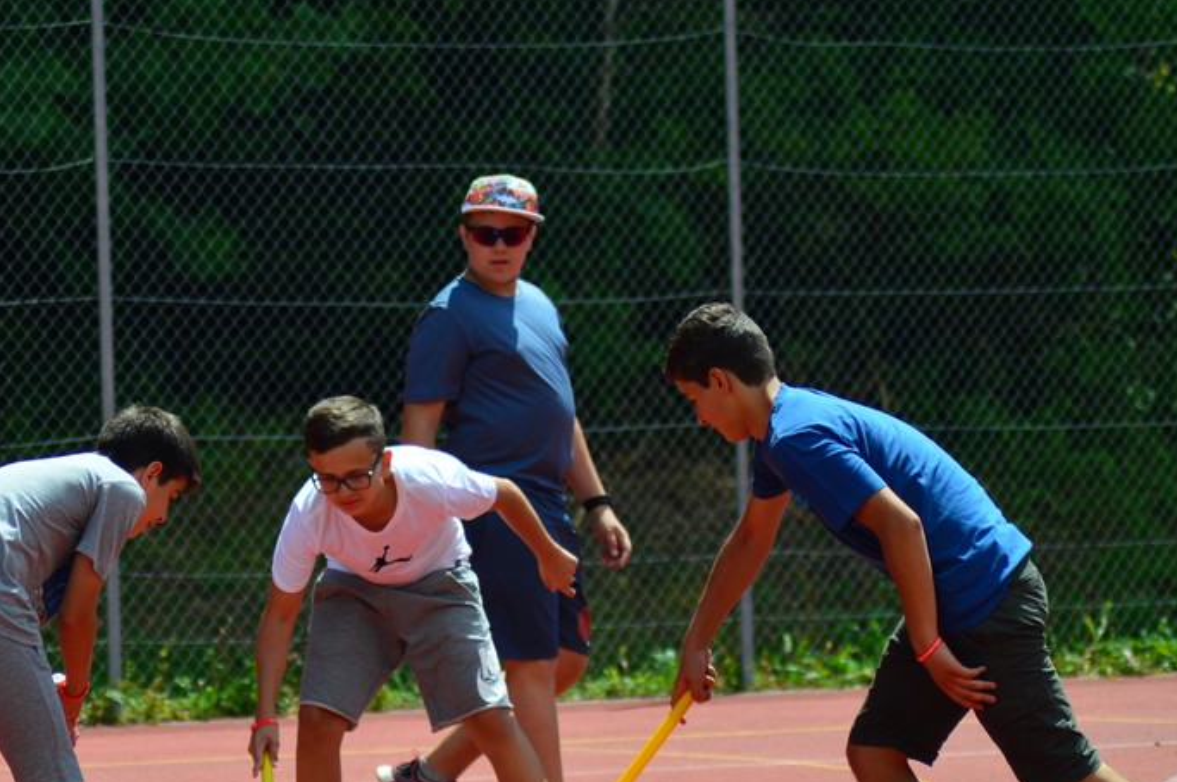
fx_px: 8525
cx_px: 410
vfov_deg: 5.3
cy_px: 497
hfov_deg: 7.9
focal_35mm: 261
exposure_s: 1/1600
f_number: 4.2
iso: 200
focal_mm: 116
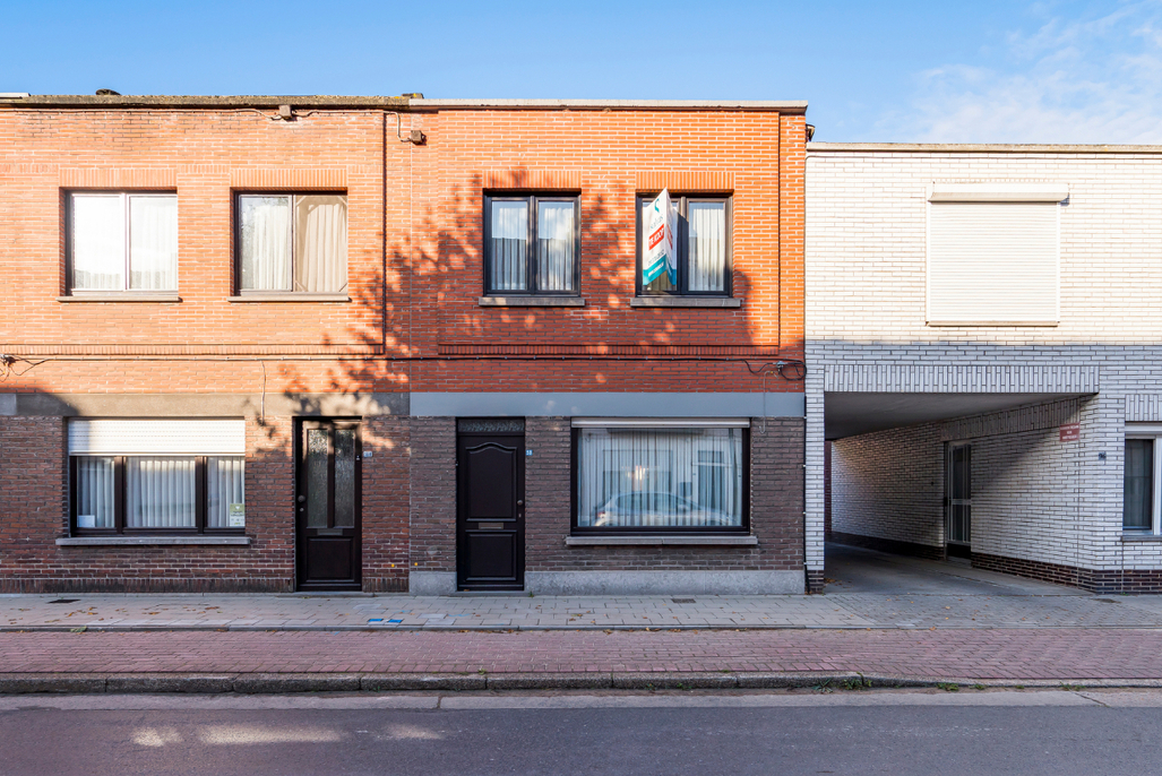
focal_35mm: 21
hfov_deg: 81.1
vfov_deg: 58.9
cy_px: 482
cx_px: 610
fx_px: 678
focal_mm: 16
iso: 100
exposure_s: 1/160
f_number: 8
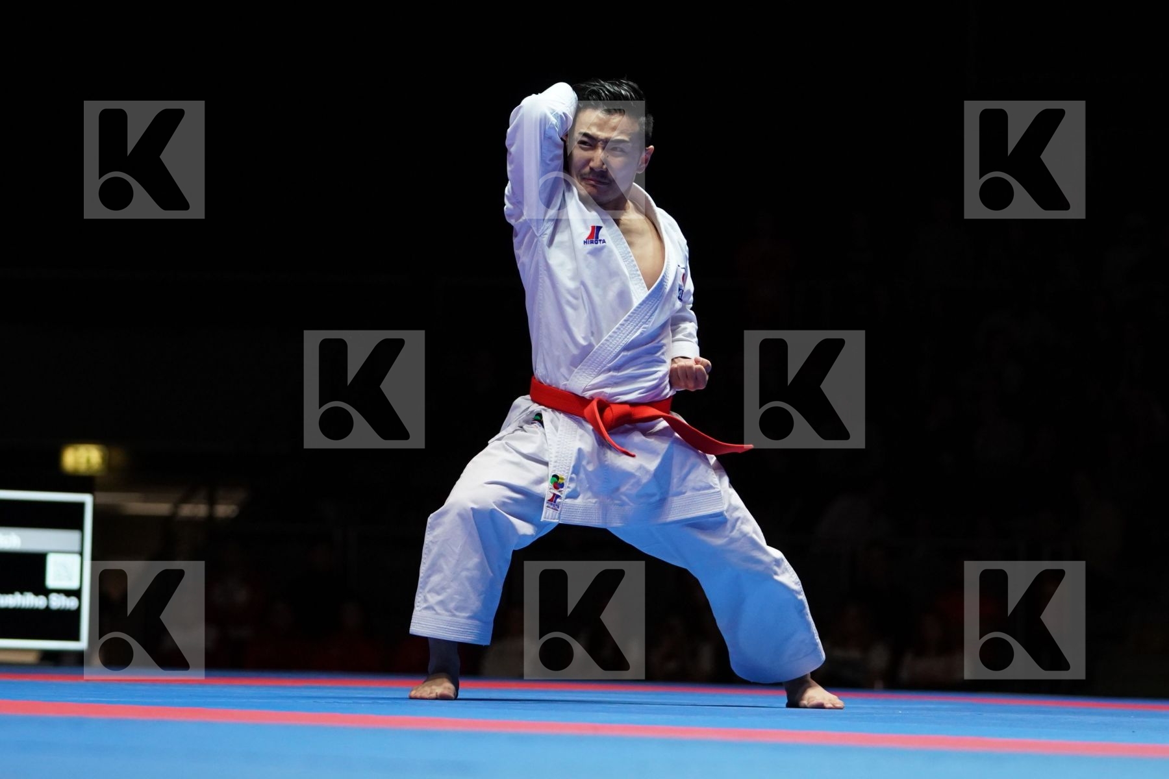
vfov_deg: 9.7
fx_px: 4611
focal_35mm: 142
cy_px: 390
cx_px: 584
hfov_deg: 14.4
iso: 2500
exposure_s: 1/500
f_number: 2.8
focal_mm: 95
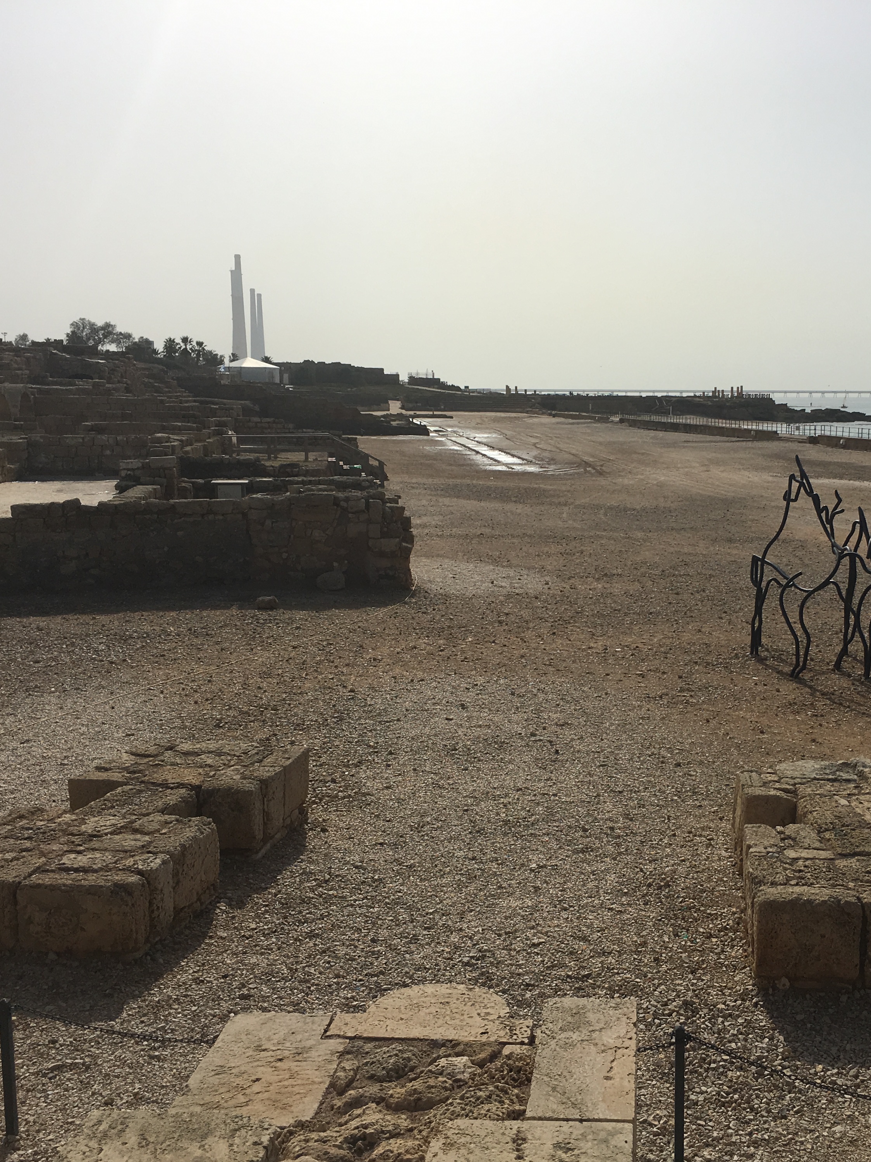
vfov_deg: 47.9
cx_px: 608
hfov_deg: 36.3
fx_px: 1308
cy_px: 583
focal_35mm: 39
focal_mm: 4.15
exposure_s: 1/4525
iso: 25
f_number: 2.2
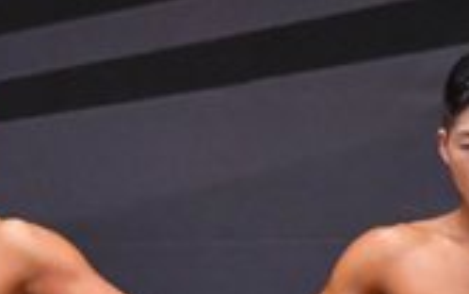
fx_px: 13699
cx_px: -72
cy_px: 546
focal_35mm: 1071
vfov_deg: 1.2
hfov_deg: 2.0
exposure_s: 1/400
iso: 6400
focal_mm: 150
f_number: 5.6
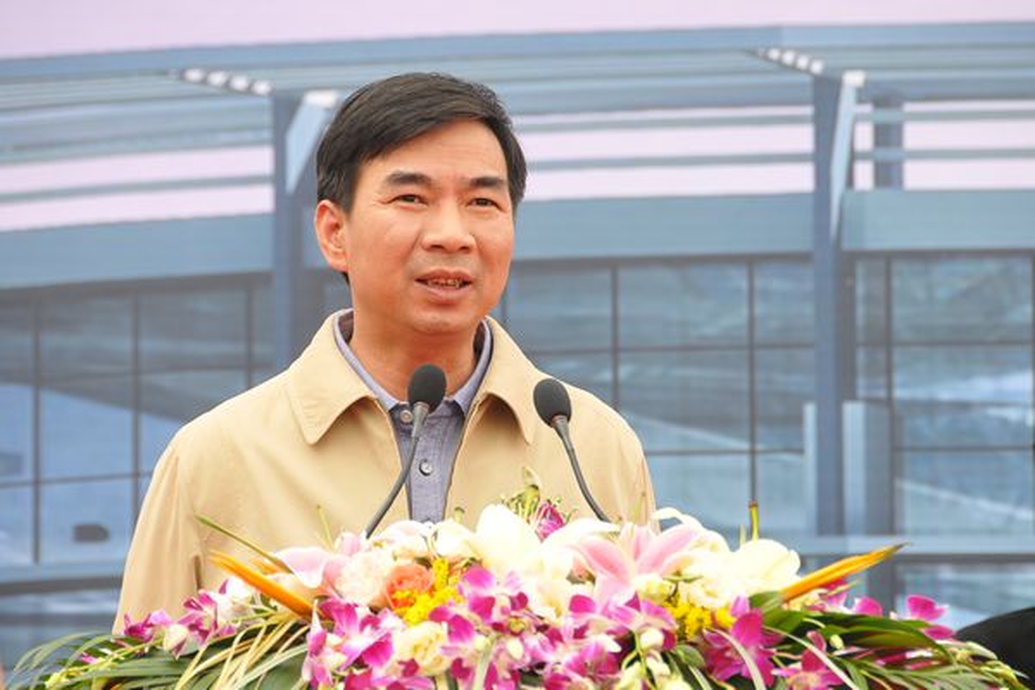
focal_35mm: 255
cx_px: 518
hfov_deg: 8.1
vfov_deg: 5.4
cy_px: 345
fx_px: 7331
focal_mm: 170
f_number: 5.6
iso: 220
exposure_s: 1/160
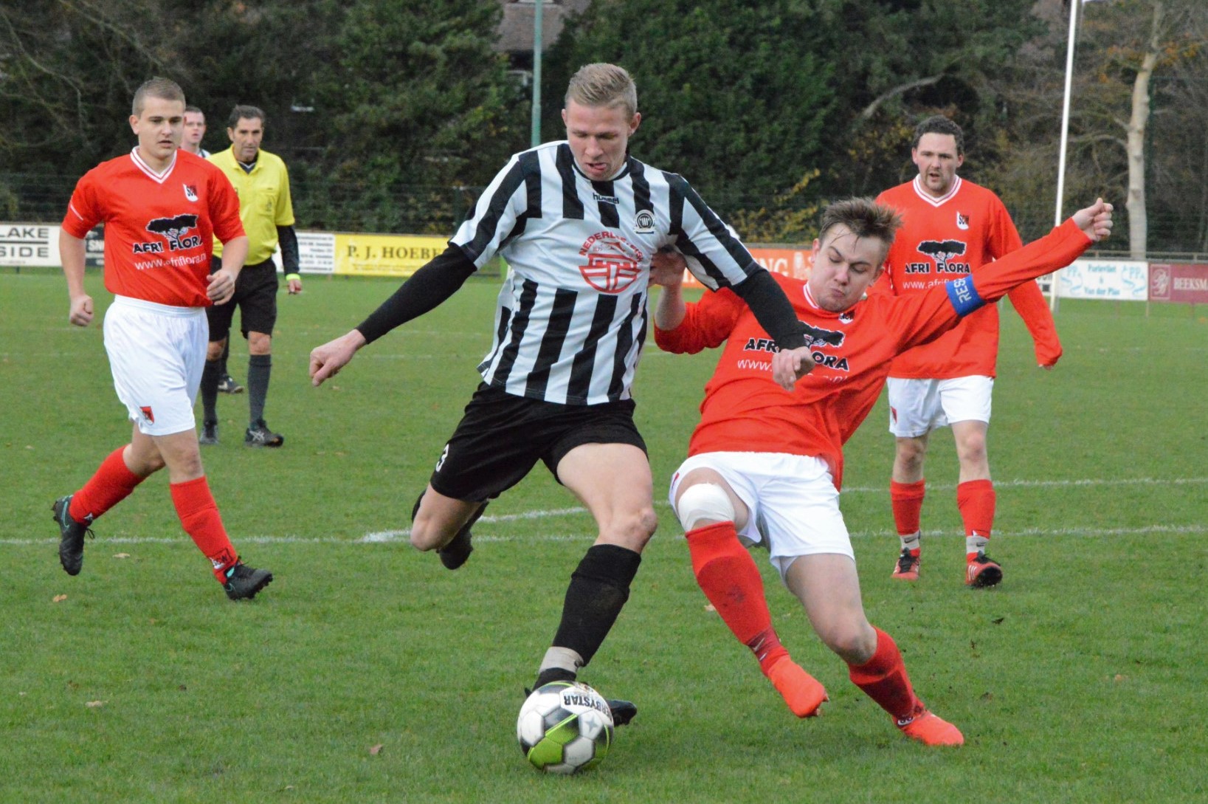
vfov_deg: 9.3
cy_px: 402
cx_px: 604
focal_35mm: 147
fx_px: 4929
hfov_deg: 14.0
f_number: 10
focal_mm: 98
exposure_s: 1/3200
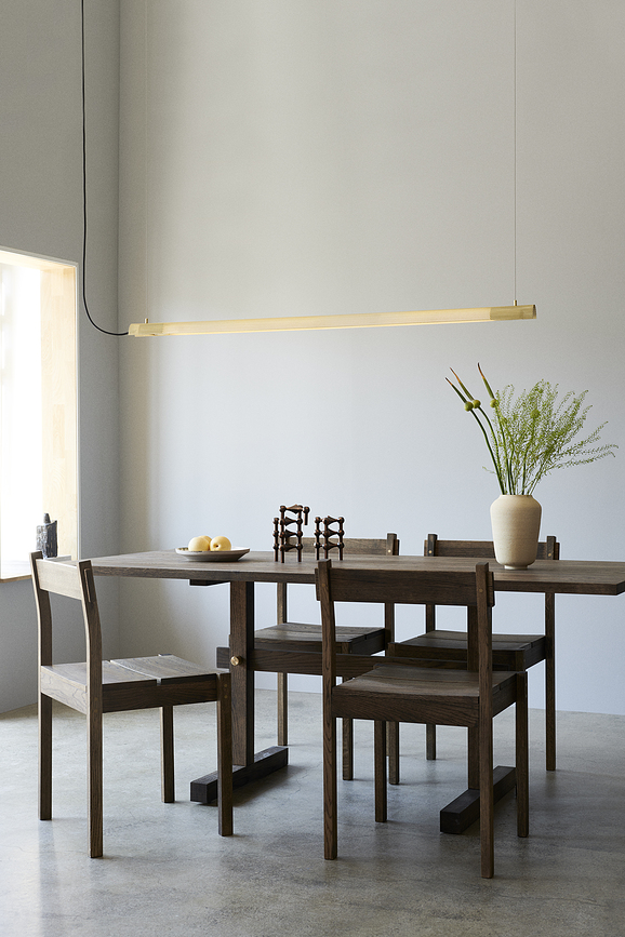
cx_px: 312
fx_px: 1302
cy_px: 468
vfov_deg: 39.6
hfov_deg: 27.0
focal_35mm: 50
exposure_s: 1/8
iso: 100
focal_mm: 50
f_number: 9
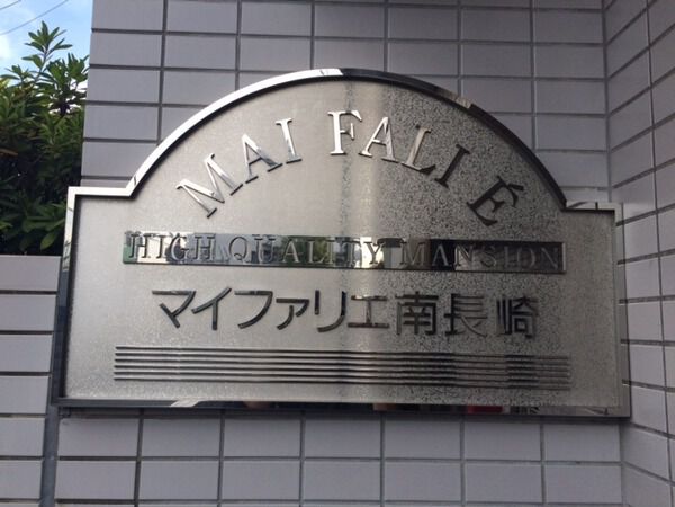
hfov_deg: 61.7
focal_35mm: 29
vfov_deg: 48.2
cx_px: 338
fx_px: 565
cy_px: 254
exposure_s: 1/746
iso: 32
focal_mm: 4.15
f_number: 2.2
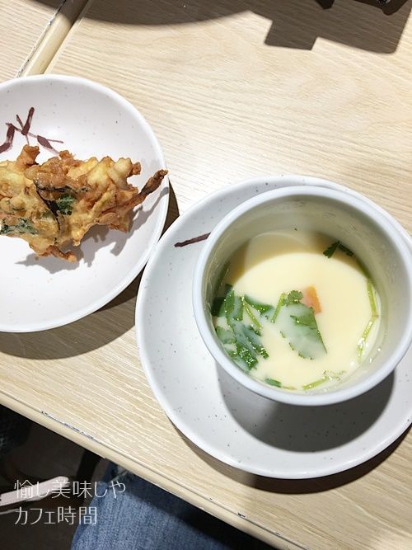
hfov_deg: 48.2
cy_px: 275
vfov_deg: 61.7
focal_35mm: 29
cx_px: 206
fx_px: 460
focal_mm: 4.15
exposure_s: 1/120
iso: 32
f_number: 2.2
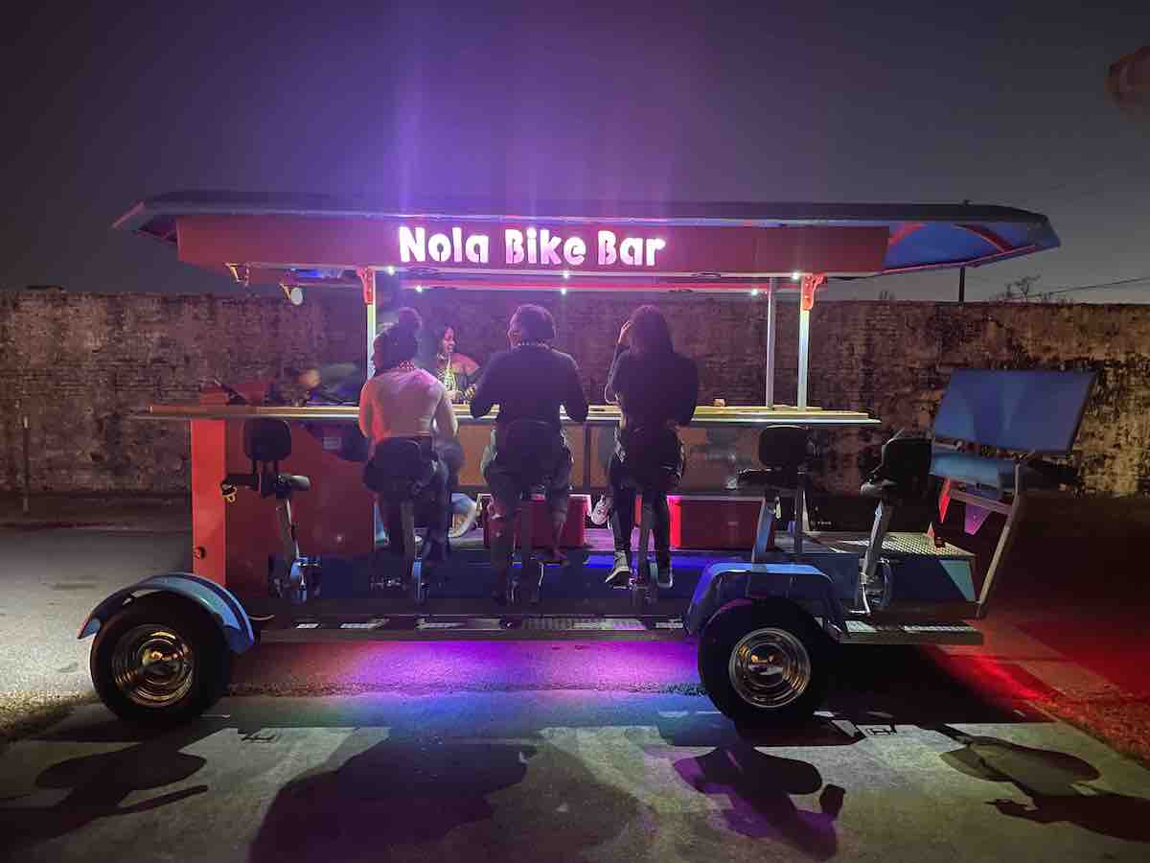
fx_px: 864
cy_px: 432
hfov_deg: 67.3
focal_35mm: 26
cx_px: 575
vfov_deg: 53.1
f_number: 1.6
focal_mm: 4.2
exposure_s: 1/15
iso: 1000
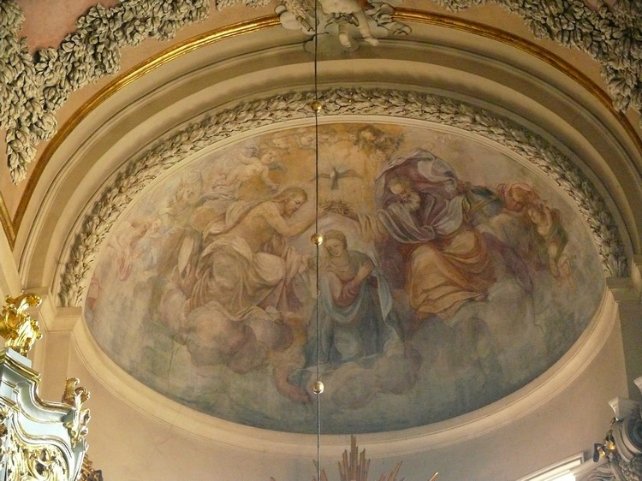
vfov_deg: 14.2
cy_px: 240
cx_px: 321
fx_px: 1928
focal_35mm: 104
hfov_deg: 18.9
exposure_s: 1/15
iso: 800
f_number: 3.2
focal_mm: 21.9
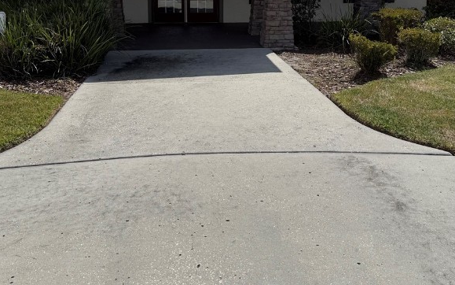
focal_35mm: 45
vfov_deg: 27.6
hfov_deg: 44.4
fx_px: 558
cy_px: 33
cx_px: 222
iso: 80
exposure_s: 1/9091
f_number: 1.78
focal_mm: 6.76
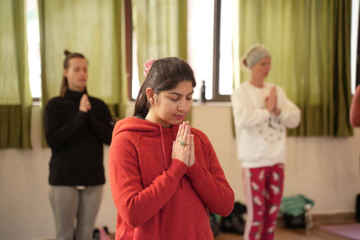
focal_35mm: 75
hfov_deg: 27.0
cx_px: 180
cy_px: 120
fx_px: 750
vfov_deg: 18.2
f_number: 2.8
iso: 2000
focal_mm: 75
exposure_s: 1/100
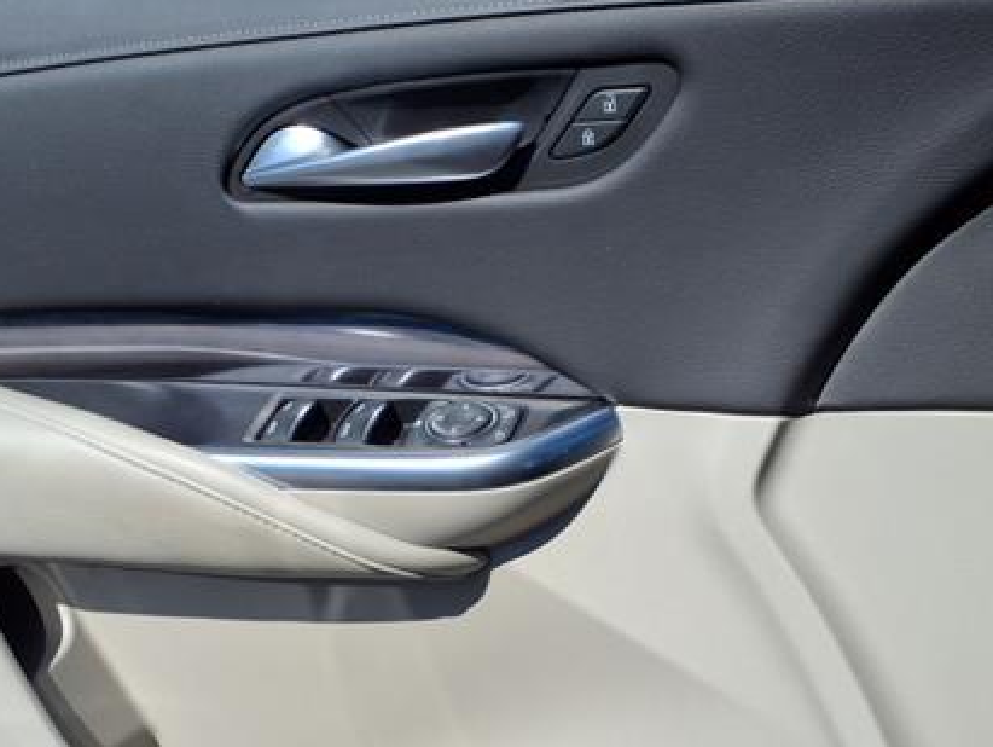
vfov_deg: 33.7
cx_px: 413
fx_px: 1206
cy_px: 556
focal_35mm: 42
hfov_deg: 44.6
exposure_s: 1/1667
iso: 40
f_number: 1.9
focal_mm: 3.58
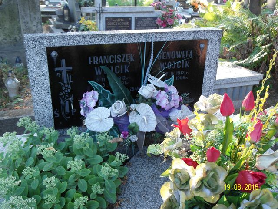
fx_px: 289
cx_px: 139
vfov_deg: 39.7
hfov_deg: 51.4
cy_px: 104
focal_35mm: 36
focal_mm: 7.8
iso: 100
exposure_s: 1/45
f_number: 2.7
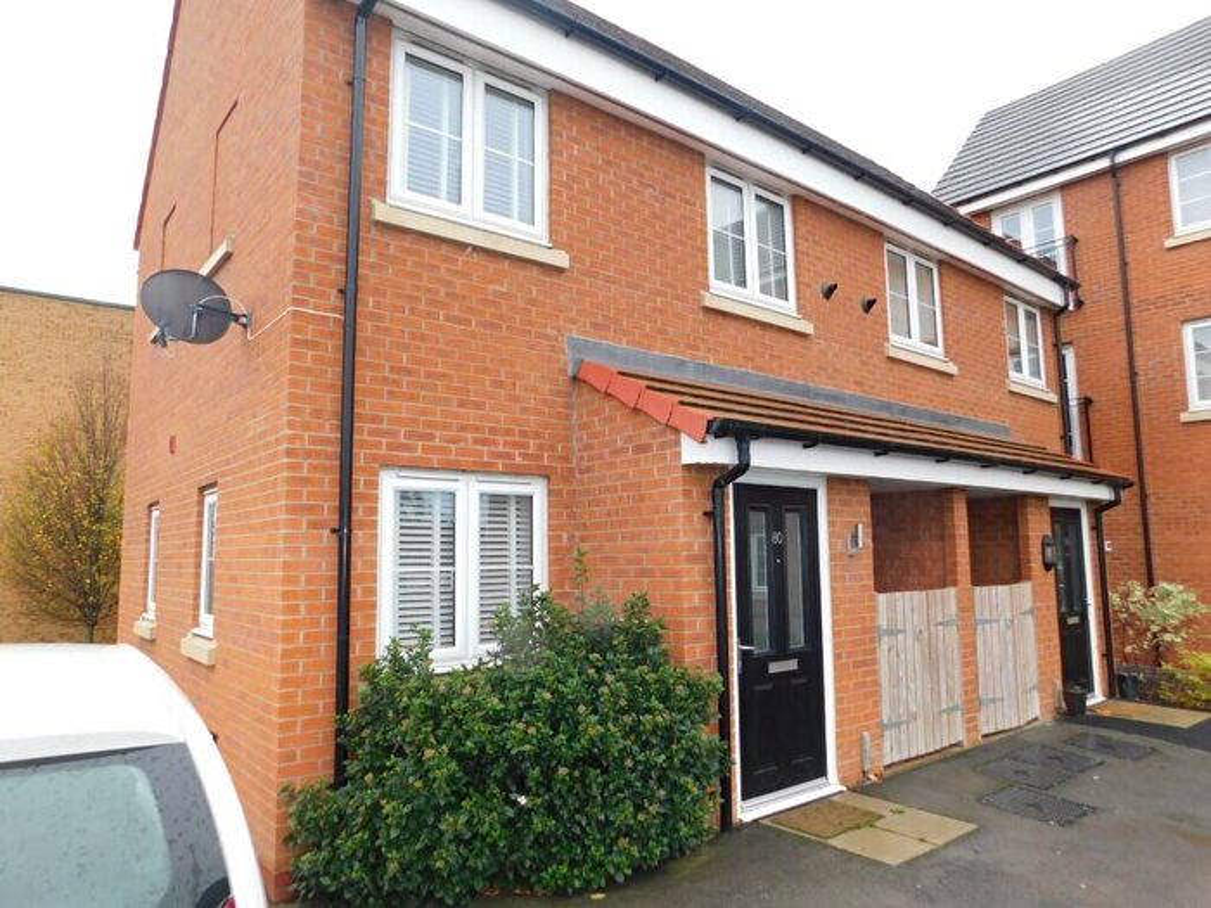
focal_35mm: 23
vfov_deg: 58.9
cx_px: 606
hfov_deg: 73.9
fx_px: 805
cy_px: 454
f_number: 3
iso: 125
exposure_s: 1/100
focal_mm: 4
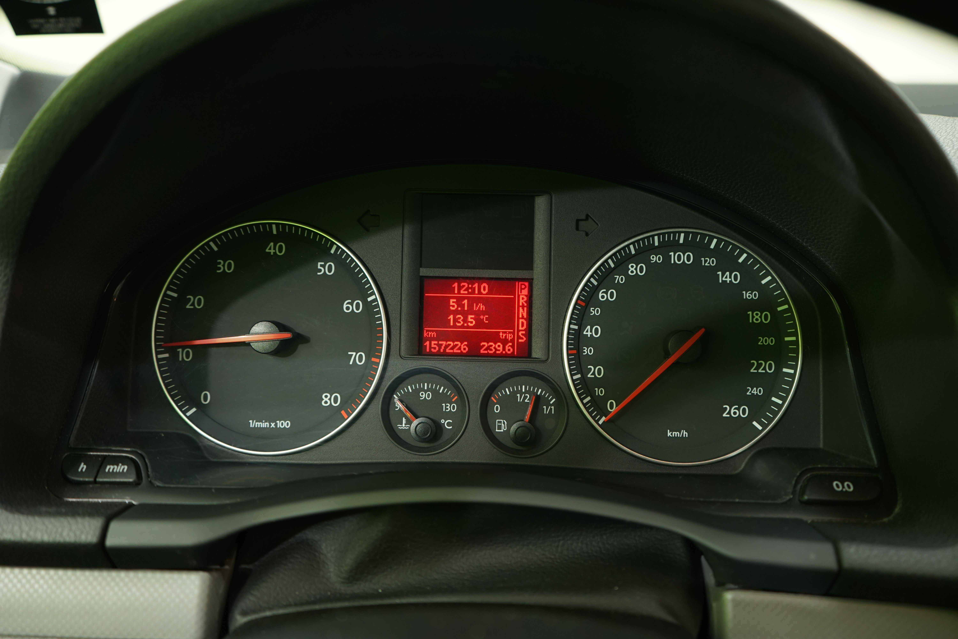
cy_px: 320
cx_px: 479
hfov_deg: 60.3
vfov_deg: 42.3
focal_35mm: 31
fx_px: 825
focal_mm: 31
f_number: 4
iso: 500
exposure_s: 1/10
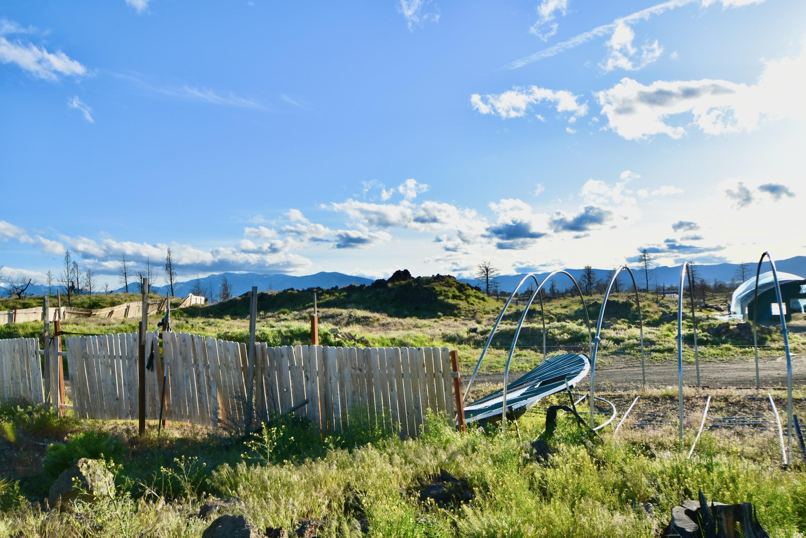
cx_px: 403
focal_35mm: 28
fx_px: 638
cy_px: 269
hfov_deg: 64.5
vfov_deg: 45.7
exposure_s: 1/250
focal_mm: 19
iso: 125
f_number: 8
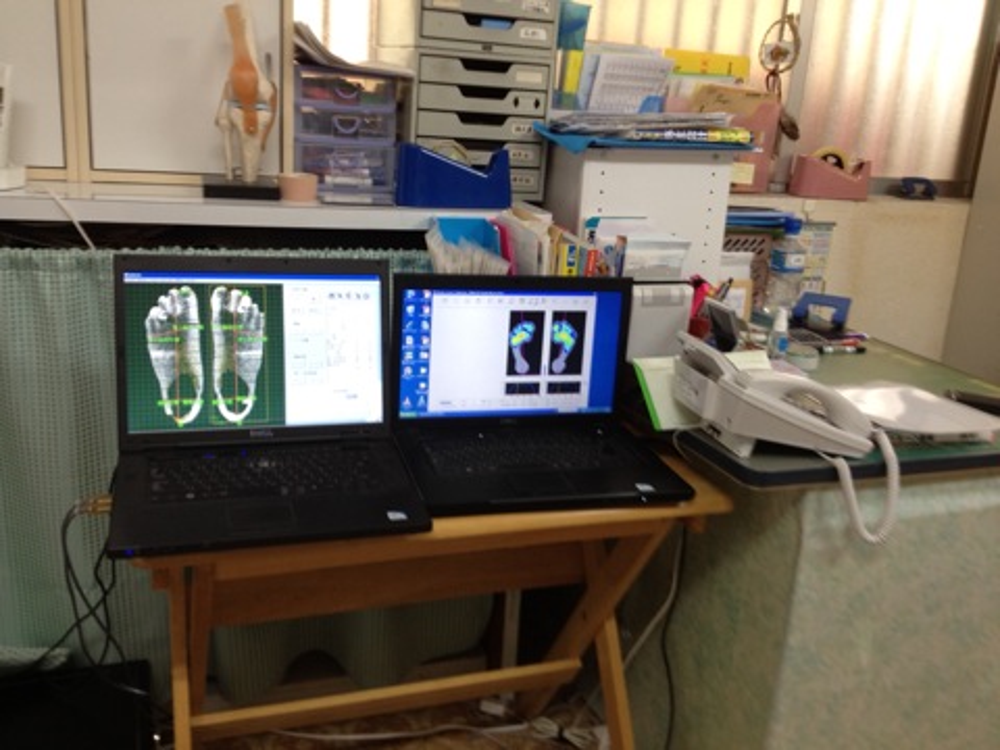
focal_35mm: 35
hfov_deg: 52.6
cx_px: 500
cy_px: 375
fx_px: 1011
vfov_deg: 40.7
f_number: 2.4
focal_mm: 4.28
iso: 80
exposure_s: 1/20
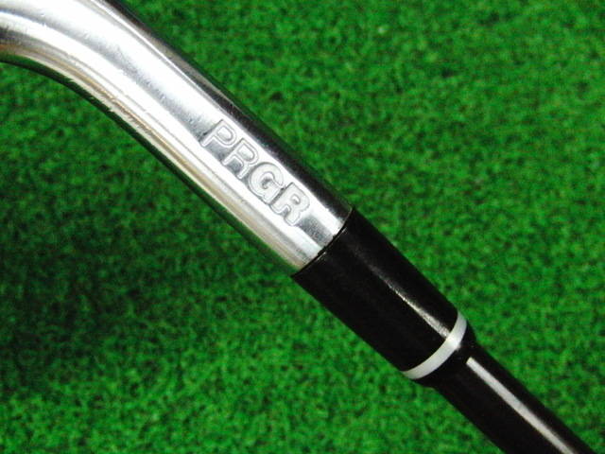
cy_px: 227
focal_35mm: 37
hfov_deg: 50.1
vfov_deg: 38.7
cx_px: 302
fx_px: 647
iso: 3200
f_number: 3.6
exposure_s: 1/320
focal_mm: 6.42
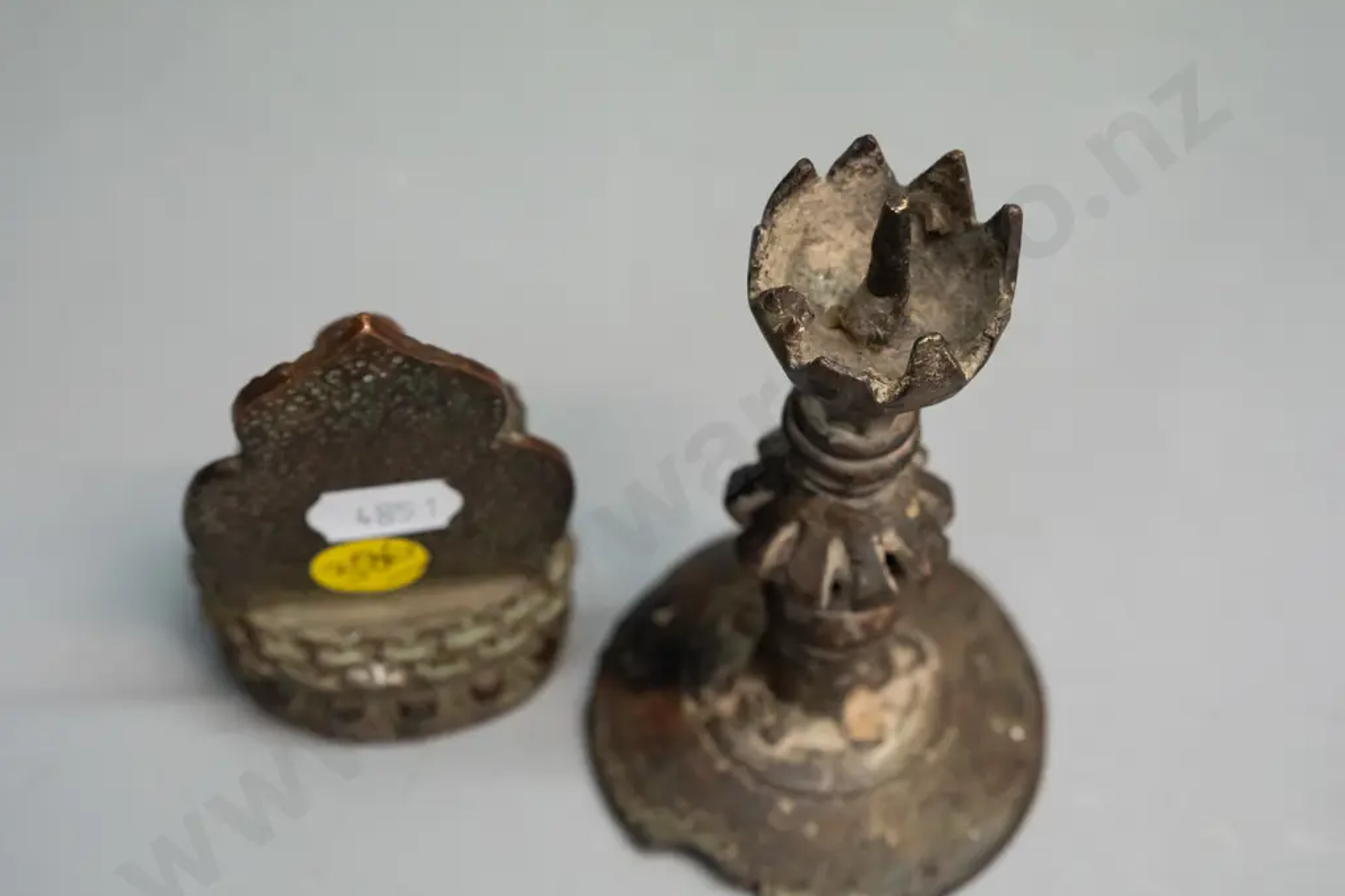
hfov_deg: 29.2
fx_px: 2577
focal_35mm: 69
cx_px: 672
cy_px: 494
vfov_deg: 19.7
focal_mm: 33
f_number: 5
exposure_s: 1/160
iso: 3200
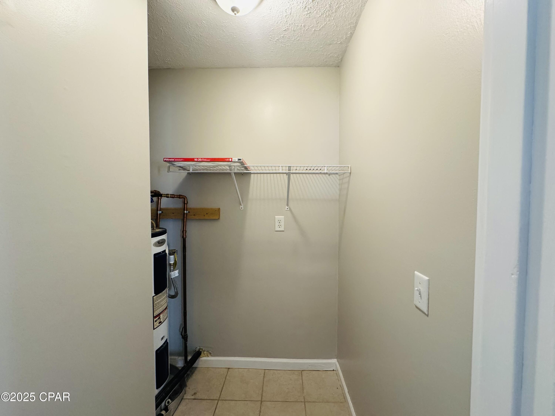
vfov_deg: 85.7
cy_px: 208
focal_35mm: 14
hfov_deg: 102.1
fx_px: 224
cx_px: 278
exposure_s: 1/60
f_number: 2.2
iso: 250
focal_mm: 2.22
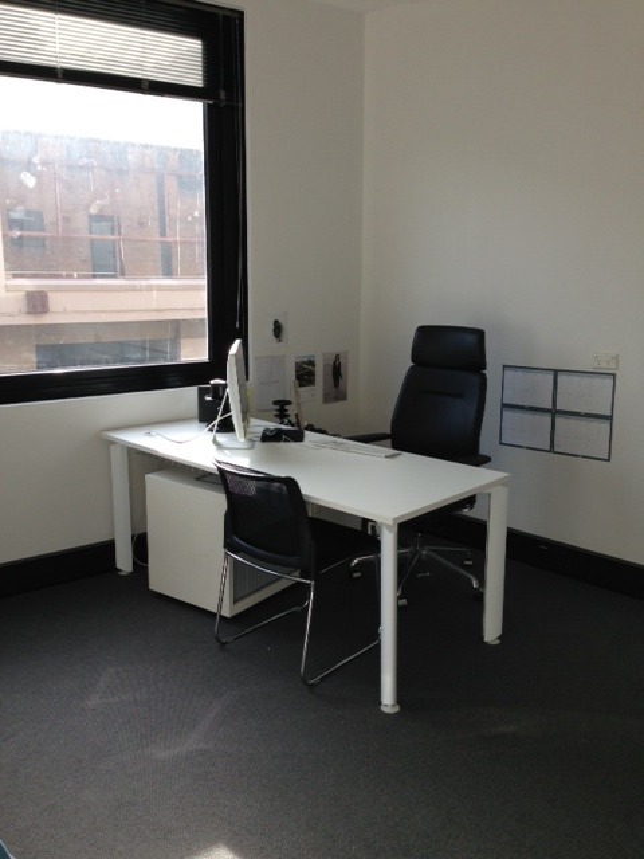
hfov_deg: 42.9
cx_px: 322
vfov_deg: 55.4
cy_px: 430
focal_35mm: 33
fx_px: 819
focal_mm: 4.12
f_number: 2.4
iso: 50
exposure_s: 1/181
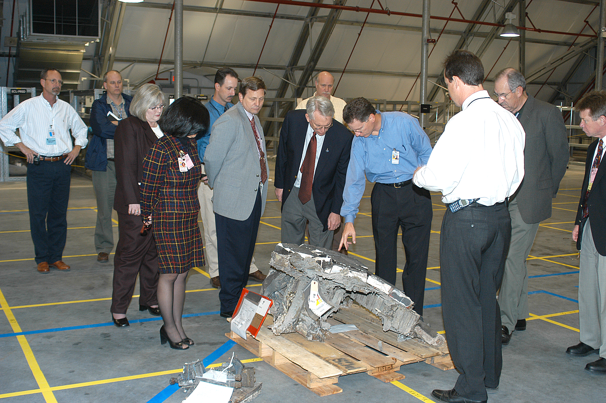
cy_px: 202
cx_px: 303
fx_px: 706
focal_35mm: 42
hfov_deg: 46.4
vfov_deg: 31.8
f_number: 5
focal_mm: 28
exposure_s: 1/60
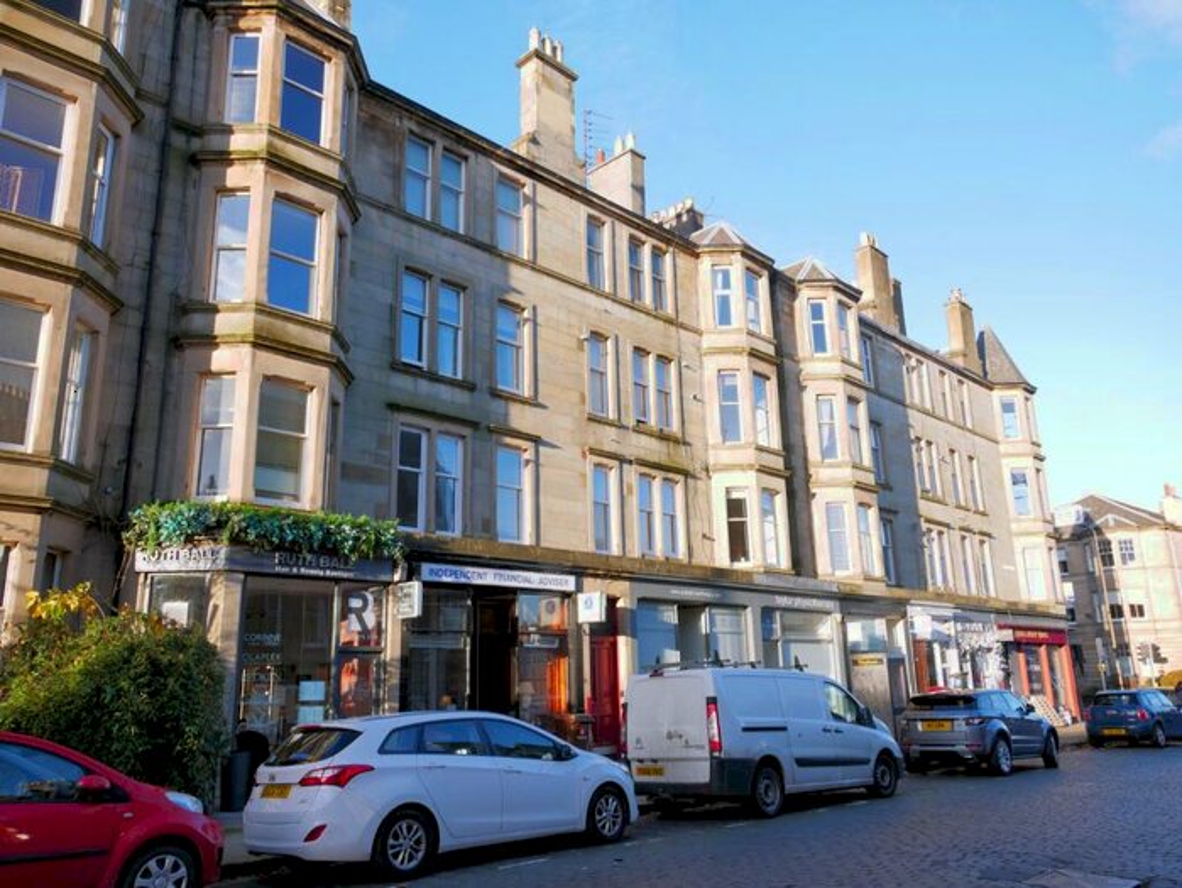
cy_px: 444
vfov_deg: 49.8
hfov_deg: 63.4
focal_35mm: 28
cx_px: 591
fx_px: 957
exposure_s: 1/200
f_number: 5
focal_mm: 14
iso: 200
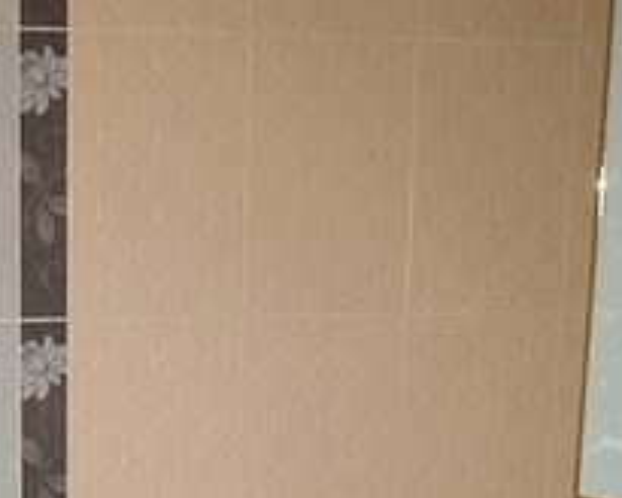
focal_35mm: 89
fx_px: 1638
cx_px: -23
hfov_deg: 20.7
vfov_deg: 16.0
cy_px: 726
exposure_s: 1/60
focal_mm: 18
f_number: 5.6
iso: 400
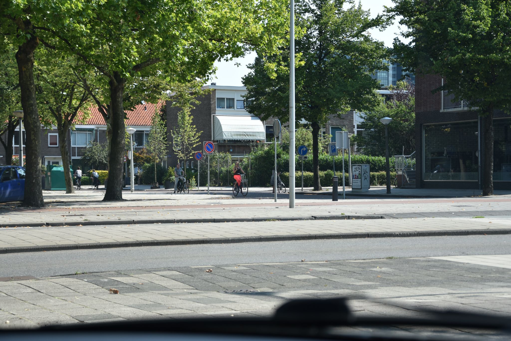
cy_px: 170
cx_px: 256
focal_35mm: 75
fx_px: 1064
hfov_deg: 27.0
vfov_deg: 18.2
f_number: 5
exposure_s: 1/250
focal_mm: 50
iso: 100
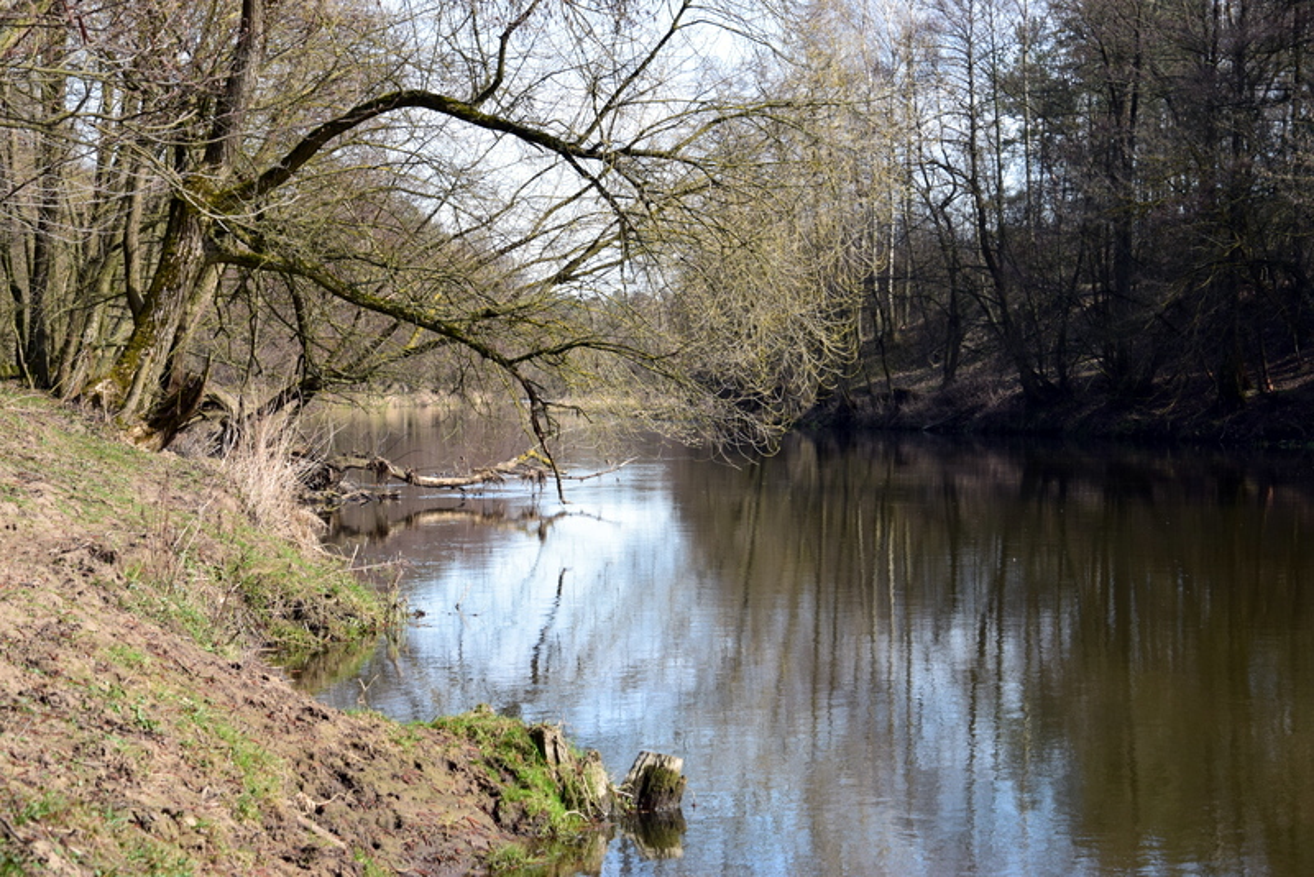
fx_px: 2848
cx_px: 657
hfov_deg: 26.0
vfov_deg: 17.5
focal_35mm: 78
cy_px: 438
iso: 400
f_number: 9
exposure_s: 1/160
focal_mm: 52
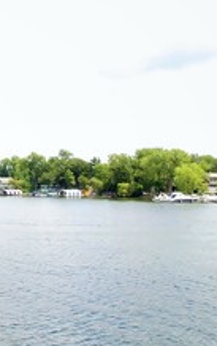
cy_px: 175
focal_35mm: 58
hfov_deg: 20.0
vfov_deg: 35.1
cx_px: -86
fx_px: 548
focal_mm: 3.61
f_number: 2.8
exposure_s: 1/352
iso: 100
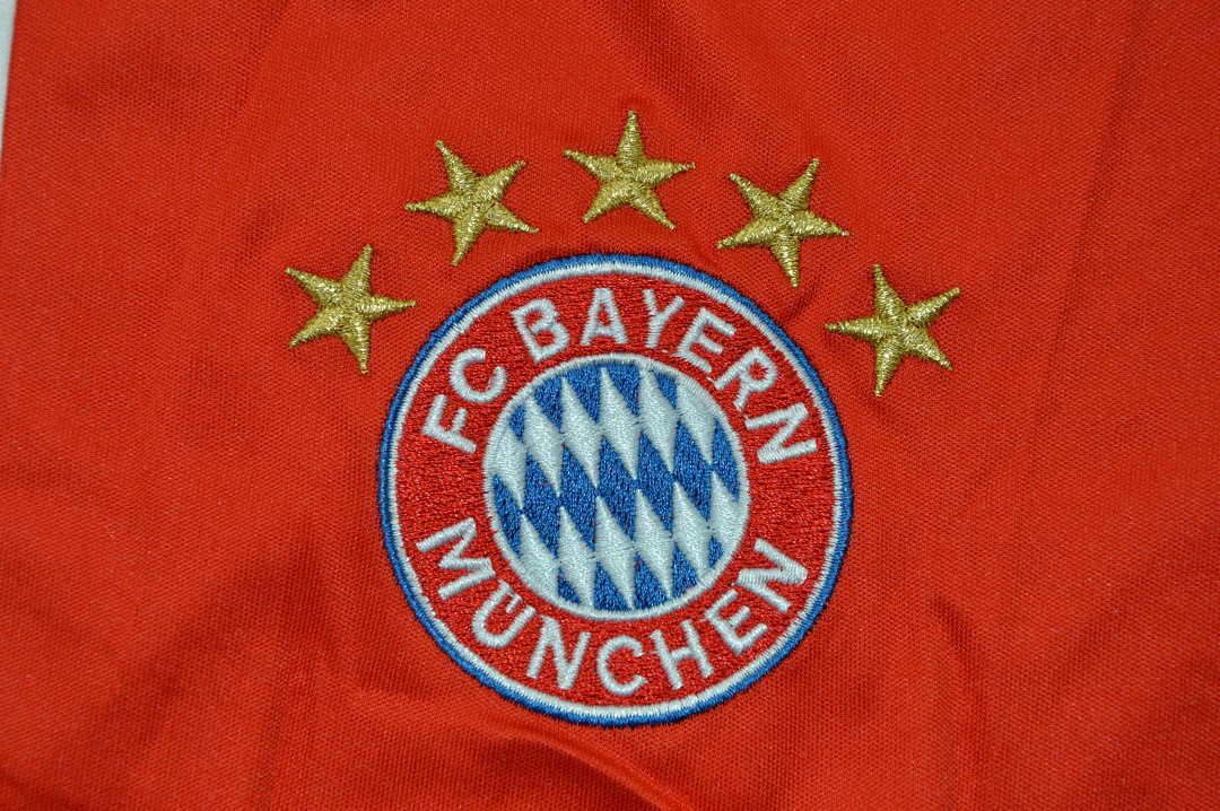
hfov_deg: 19.5
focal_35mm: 105
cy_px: 406
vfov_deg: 13.0
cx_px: 610
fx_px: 3555
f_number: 10
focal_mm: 70
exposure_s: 1/200
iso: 400
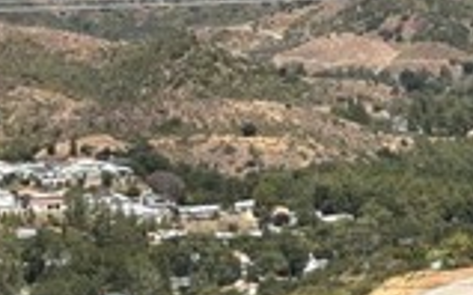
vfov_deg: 6.4
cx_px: -187
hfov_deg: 10.0
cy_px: 241
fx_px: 2640
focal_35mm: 205
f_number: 1.78
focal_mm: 6.86
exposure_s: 1/3597
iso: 64
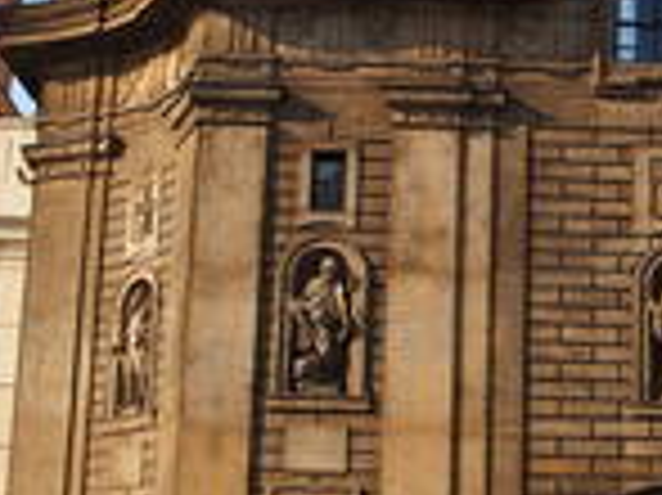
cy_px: 333
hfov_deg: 22.7
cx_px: 450
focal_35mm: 86
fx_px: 1643
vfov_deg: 17.1
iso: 100
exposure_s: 1/800
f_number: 3.5
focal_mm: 6
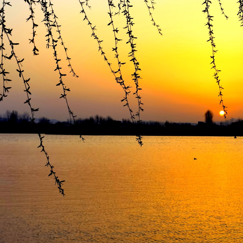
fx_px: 532
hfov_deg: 25.6
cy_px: 121
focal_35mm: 67
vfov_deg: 25.7
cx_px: 164
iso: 50
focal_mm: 6.67
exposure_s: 1/1603
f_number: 1.9
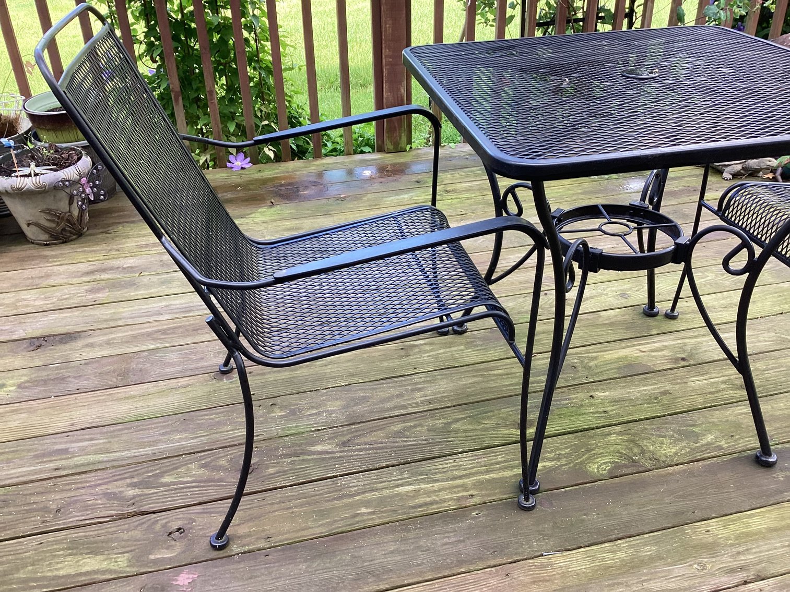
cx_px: 395
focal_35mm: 31
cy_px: 296
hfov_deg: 58.3
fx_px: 708
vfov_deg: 45.4
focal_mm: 3.3
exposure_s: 1/100
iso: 64
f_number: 2.4
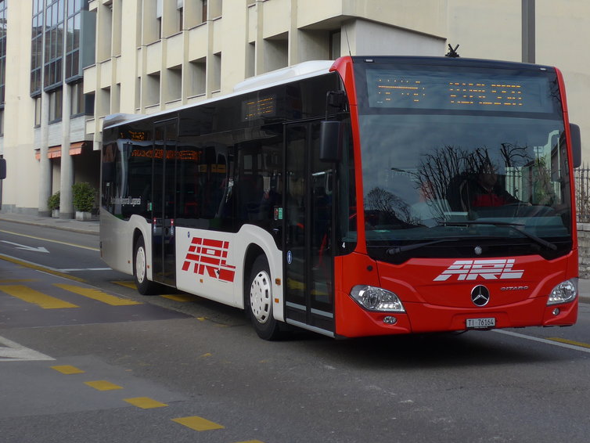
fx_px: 1193
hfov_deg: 27.7
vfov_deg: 20.9
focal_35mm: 70
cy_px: 139
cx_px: 363
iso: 80
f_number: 2.8
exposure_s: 1/1000
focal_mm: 9
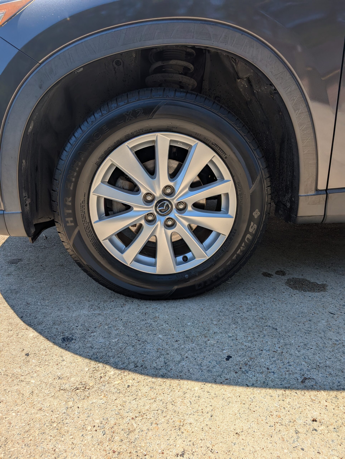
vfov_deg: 71.5
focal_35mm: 24
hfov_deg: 56.9
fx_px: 318
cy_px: 230
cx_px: 172
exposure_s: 1/620
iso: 20
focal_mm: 6.9
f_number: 1.68
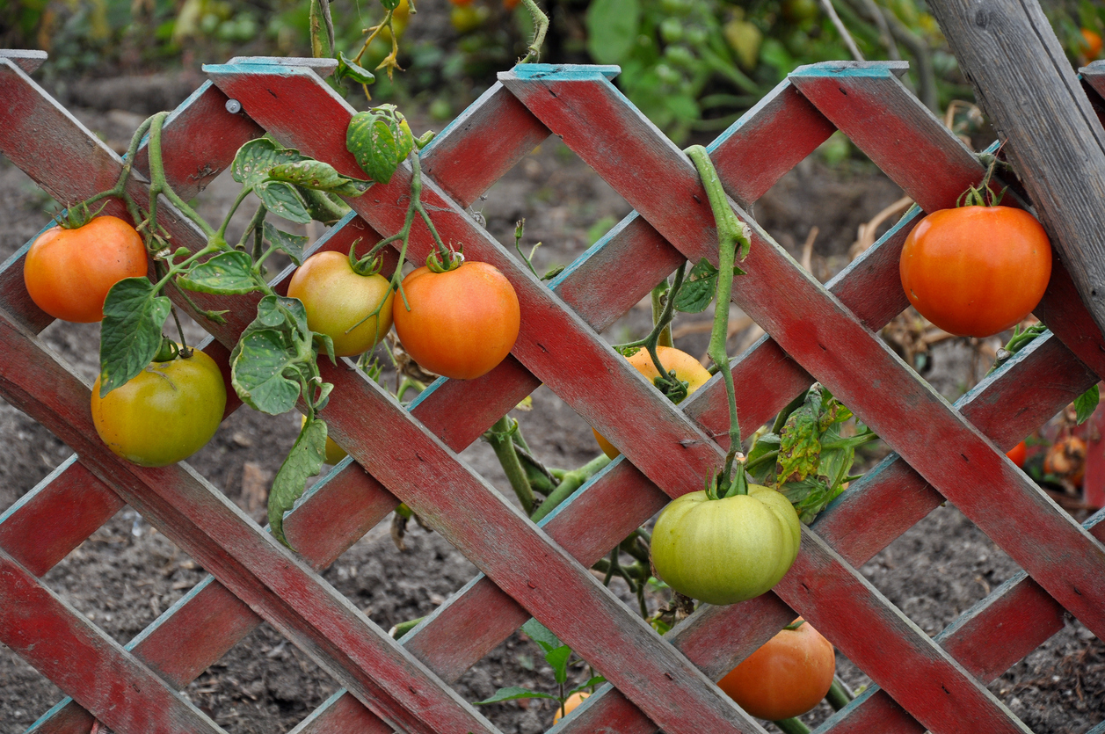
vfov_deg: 8.7
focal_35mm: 158
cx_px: 552
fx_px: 4829
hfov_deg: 13.1
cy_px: 367
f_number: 5.6
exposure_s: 1/125
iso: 200
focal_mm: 105
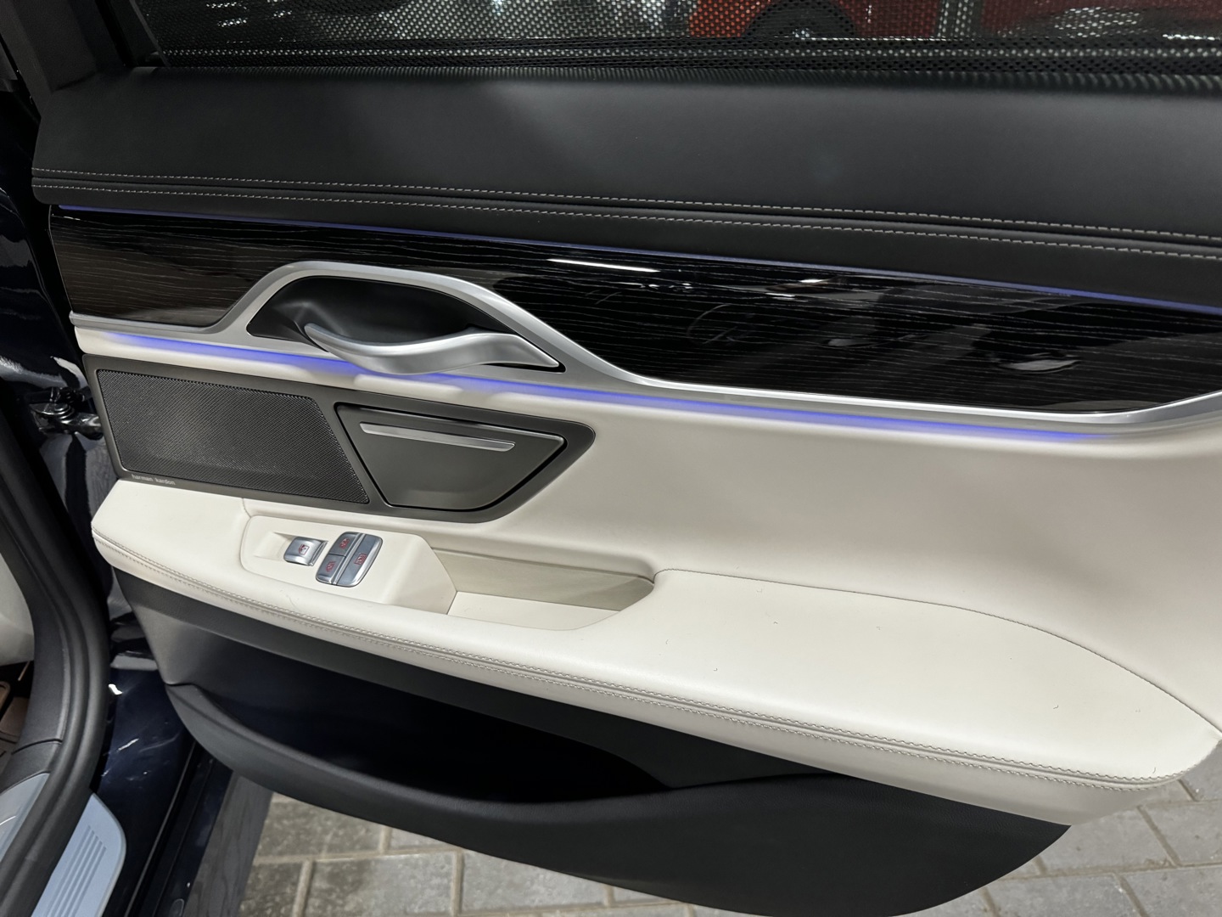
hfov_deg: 71.6
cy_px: 458
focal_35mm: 24
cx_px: 611
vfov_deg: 56.8
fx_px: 847
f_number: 1.78
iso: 500
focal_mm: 6.86
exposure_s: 1/58
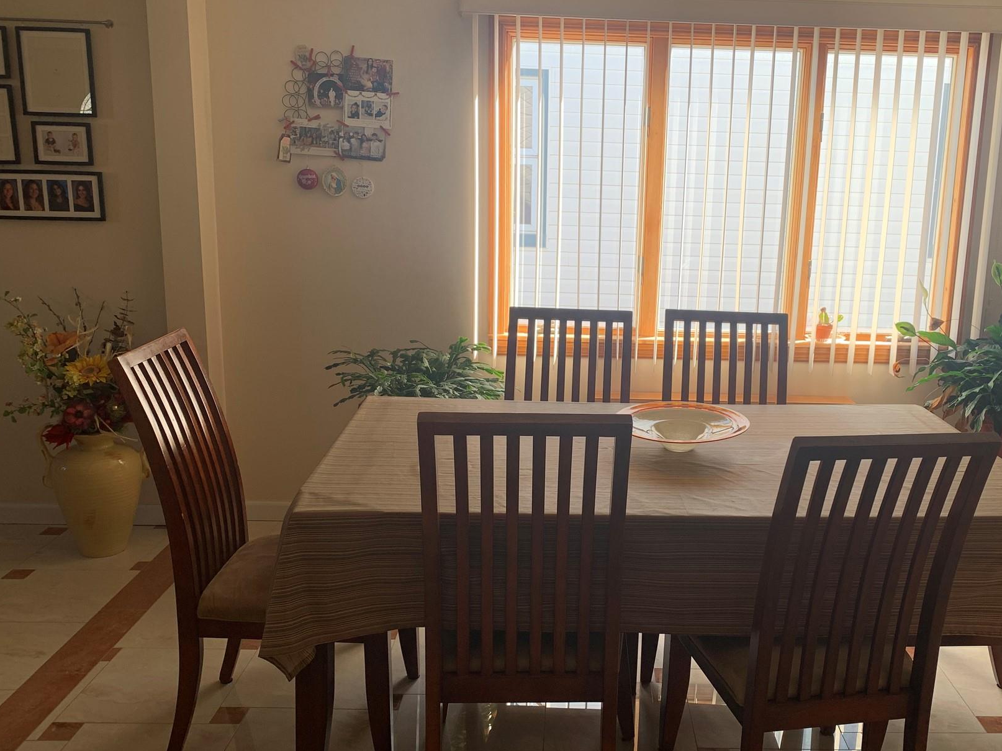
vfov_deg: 42.9
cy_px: 376
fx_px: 955
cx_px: 610
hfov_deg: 54.9
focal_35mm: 33
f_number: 1.8
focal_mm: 4.25
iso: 25
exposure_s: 1/145
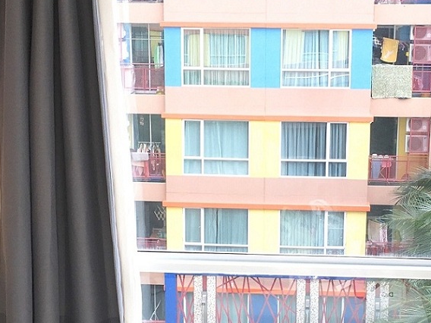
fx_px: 971
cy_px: 181
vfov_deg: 18.9
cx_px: 241
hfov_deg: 25.0
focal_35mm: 78
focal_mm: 4.15
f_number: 2.2
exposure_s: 1/274
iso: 25
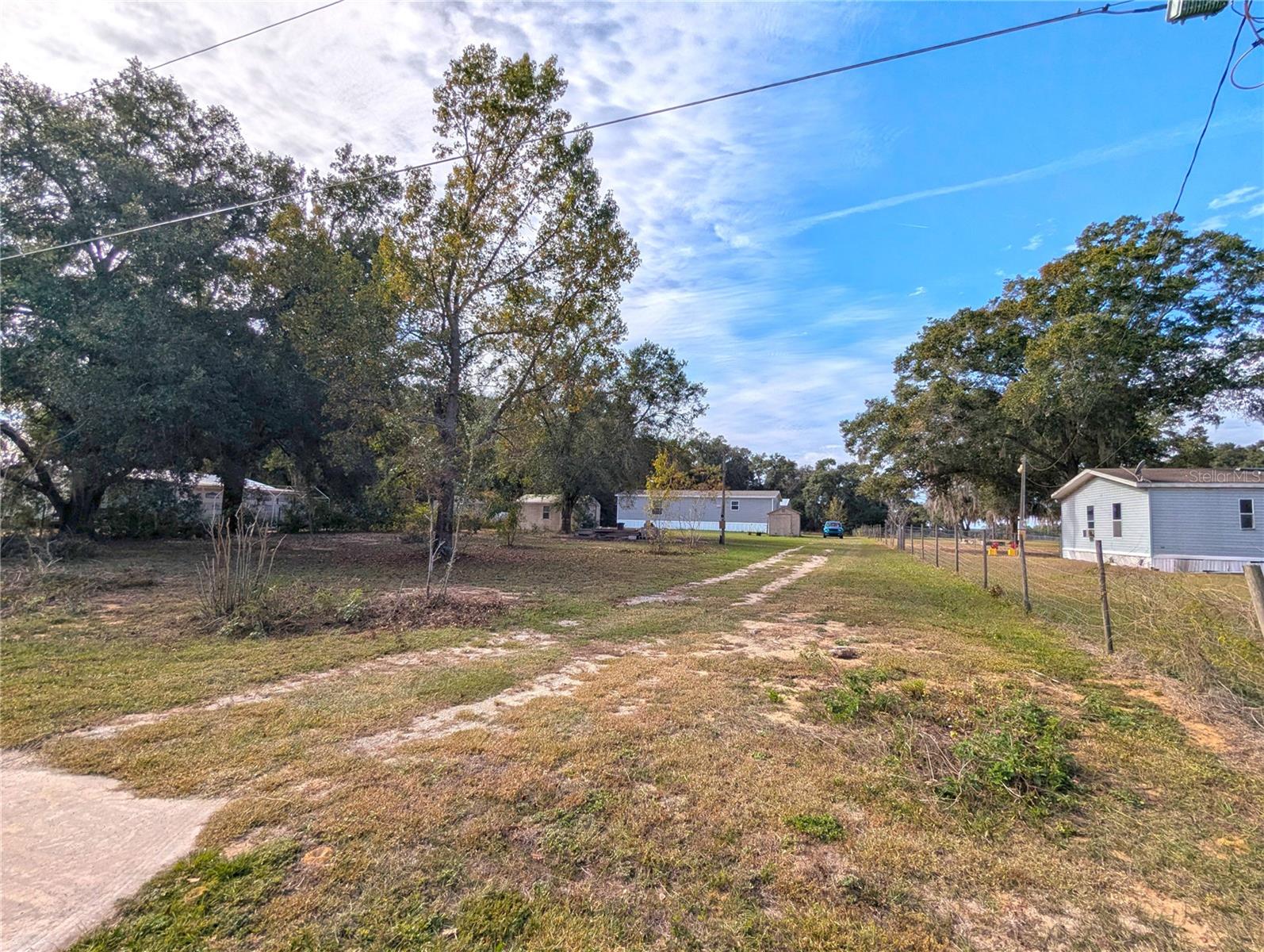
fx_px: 585
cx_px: 632
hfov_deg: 94.4
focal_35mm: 16
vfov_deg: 78.2
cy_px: 476
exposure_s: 1/6211
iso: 49
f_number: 2.2
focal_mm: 2.35
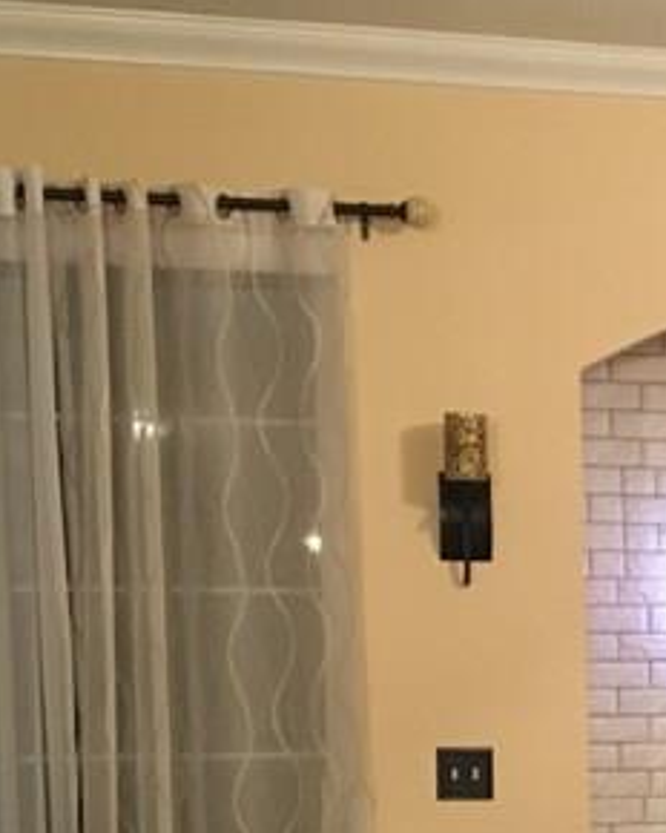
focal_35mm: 100
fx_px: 2464
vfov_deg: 18.6
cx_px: 1171
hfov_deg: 13.8
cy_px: 844
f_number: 2.2
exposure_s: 1/17
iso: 200
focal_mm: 4.15
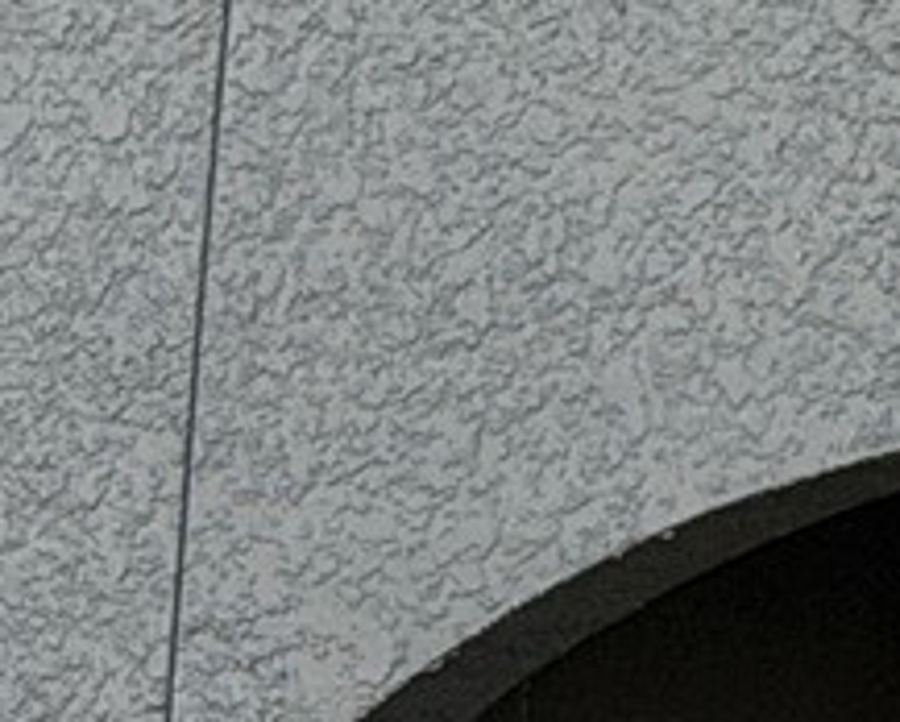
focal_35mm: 345
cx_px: 2887
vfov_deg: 4.4
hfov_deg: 5.2
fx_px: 9198
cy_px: -1162
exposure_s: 1/402
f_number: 1.78
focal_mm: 6.76
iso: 64
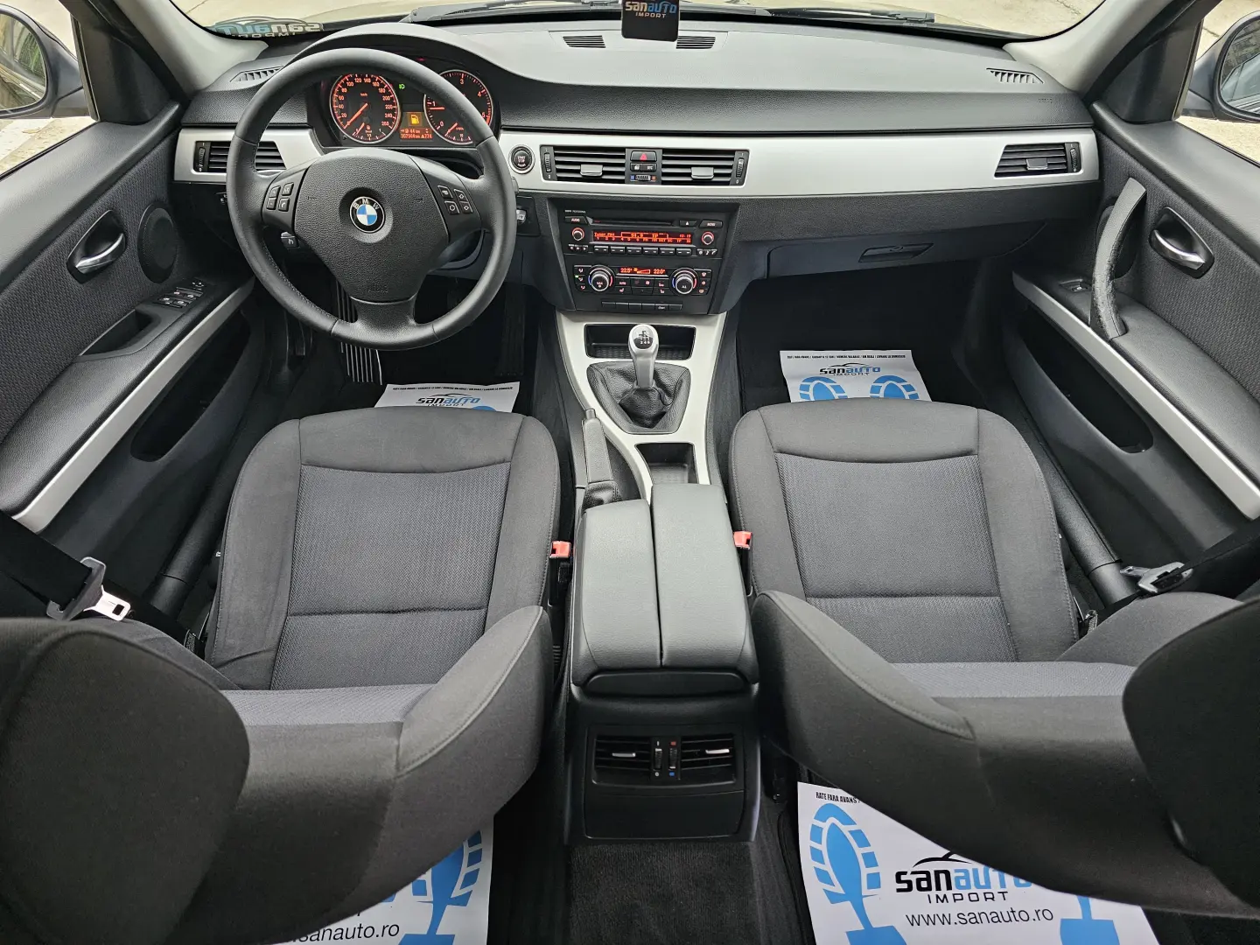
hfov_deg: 73.9
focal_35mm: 23
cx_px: 630
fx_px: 837
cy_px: 472
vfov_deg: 58.9
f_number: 1.7
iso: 640
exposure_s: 1/50
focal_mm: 6.3
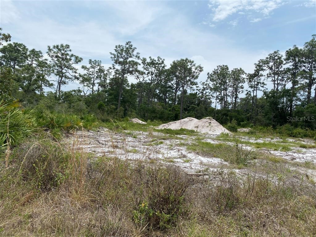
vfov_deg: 53.1
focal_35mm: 26
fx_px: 237
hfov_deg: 67.3
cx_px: 158
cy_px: 118
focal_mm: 4.25
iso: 32
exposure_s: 1/3610
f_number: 1.8
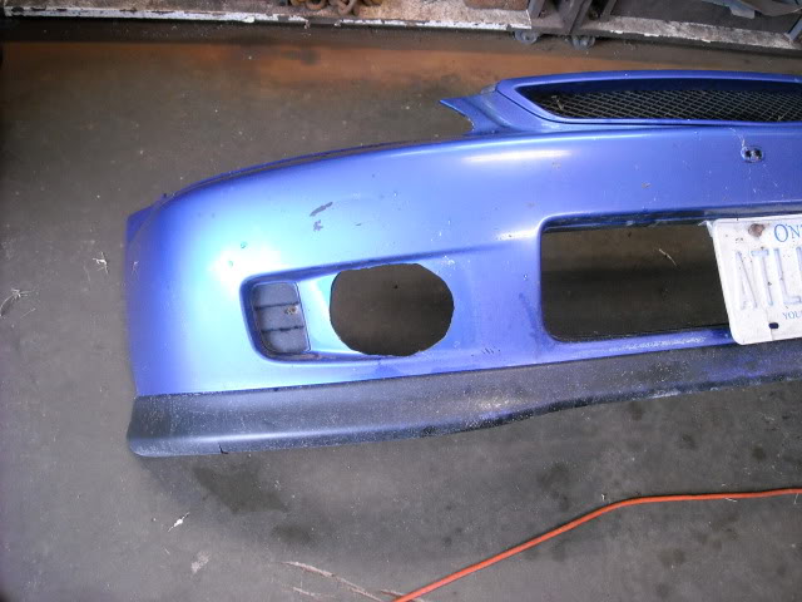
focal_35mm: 35
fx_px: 811
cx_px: 401
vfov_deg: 40.7
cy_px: 301
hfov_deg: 52.6
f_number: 2.8
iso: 400
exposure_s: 1/18
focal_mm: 5.7
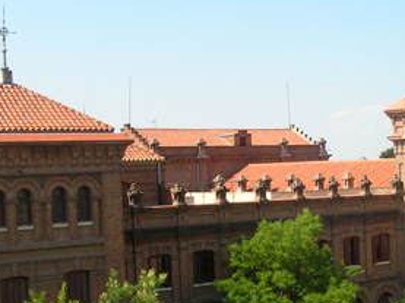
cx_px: 342
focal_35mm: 81
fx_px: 946
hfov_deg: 23.7
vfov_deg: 18.1
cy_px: 216
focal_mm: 5.8
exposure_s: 1/191
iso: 50
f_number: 5.6
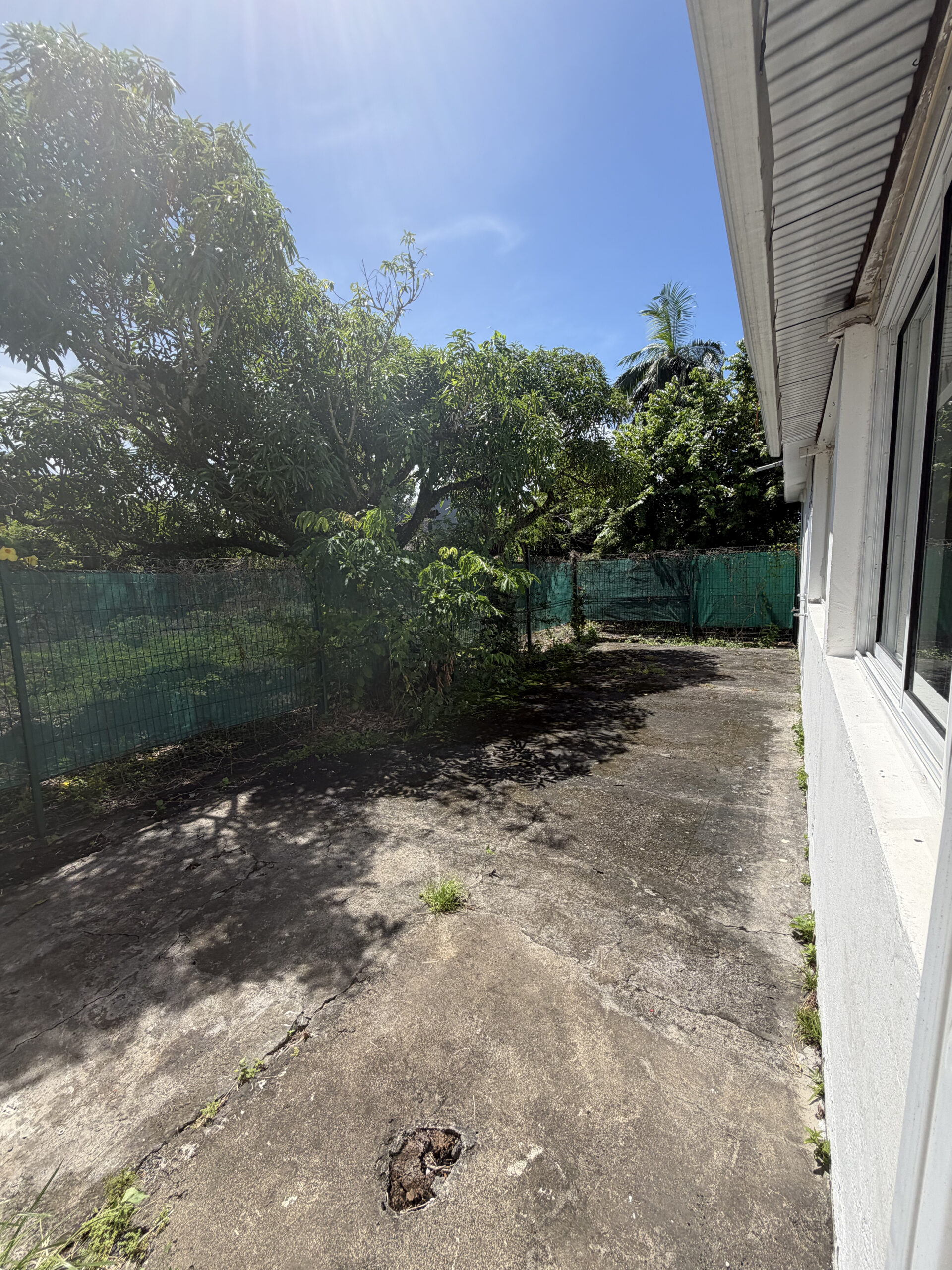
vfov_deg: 102.1
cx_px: 476
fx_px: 513
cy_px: 635
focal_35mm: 14
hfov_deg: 85.7
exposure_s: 1/770
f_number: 2.2
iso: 25
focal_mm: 2.22
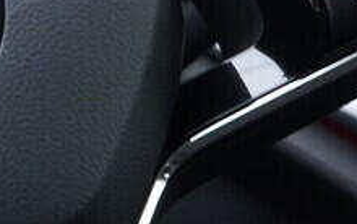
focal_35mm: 240
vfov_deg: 5.5
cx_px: -130
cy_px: 32
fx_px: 2337
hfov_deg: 8.6
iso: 250
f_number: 2.8
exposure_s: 1/40
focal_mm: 24
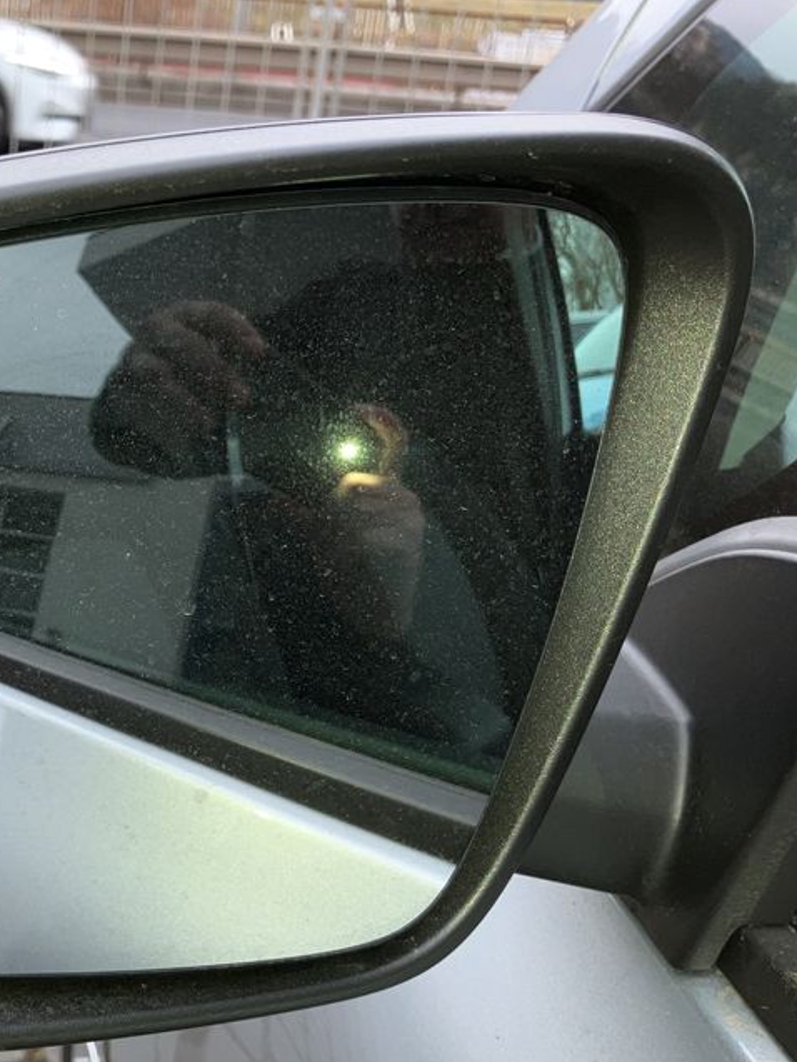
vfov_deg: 42.0
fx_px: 1381
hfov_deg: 30.5
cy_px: 597
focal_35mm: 45
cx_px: 55
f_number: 1.8
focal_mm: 3.99
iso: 20
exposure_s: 1/77
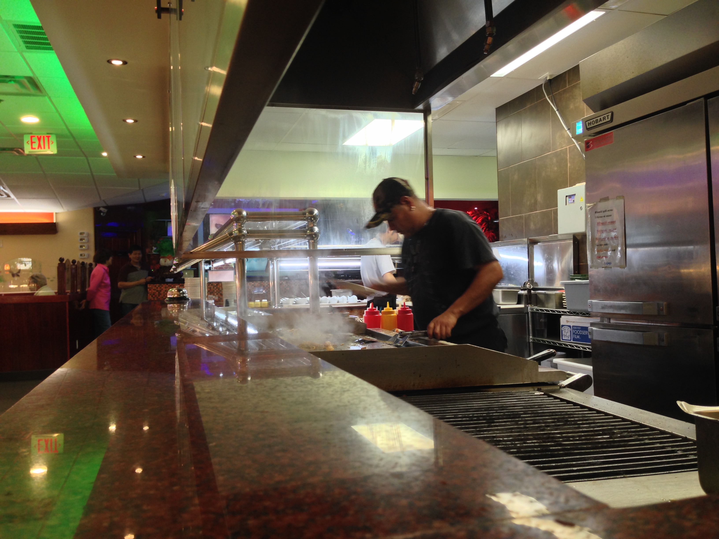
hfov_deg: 55.4
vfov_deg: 42.9
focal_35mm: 33
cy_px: 270
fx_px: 685
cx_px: 360
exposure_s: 1/20
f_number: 2.4
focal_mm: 4.12
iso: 80
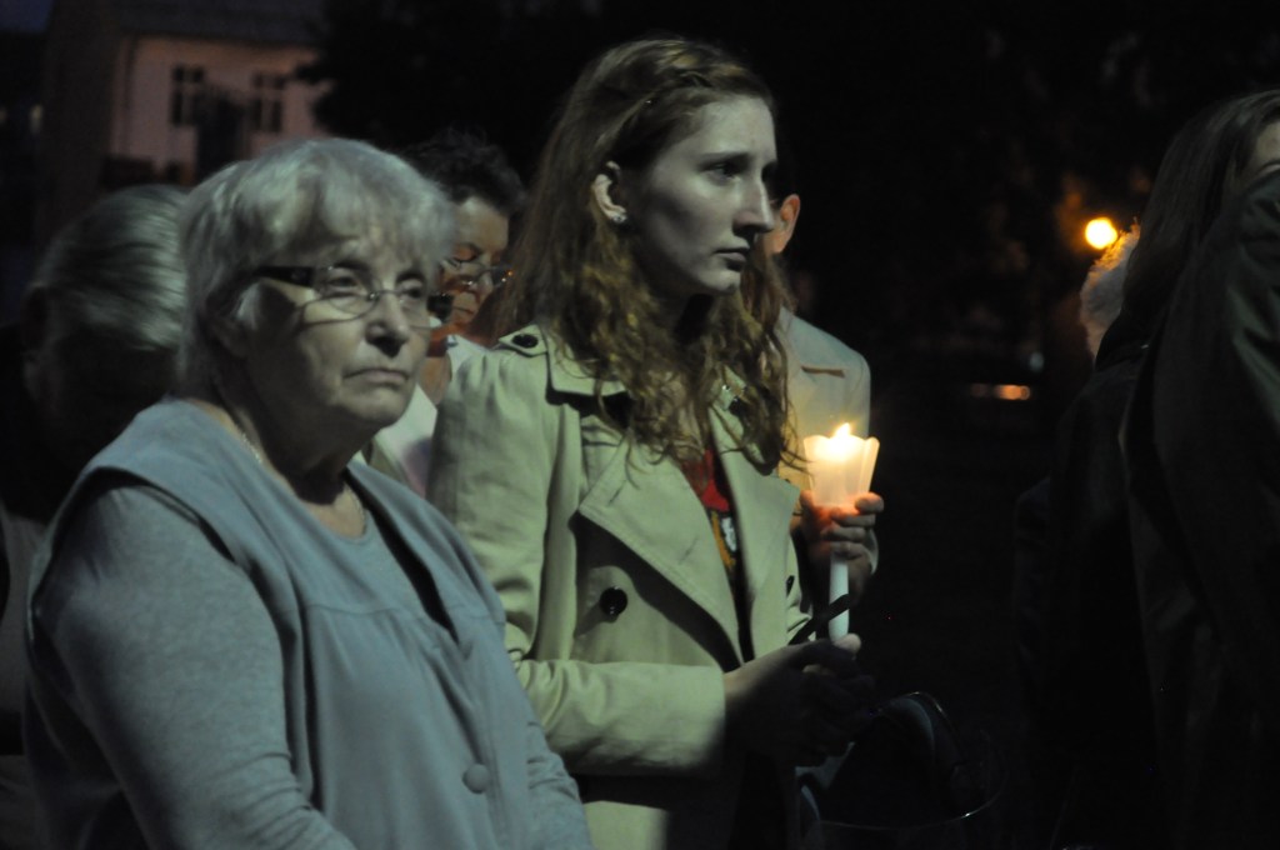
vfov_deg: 9.3
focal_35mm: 147
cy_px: 425
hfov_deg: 14.0
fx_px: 5220
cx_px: 640
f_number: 5.6
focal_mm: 98
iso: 2000
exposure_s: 1/13
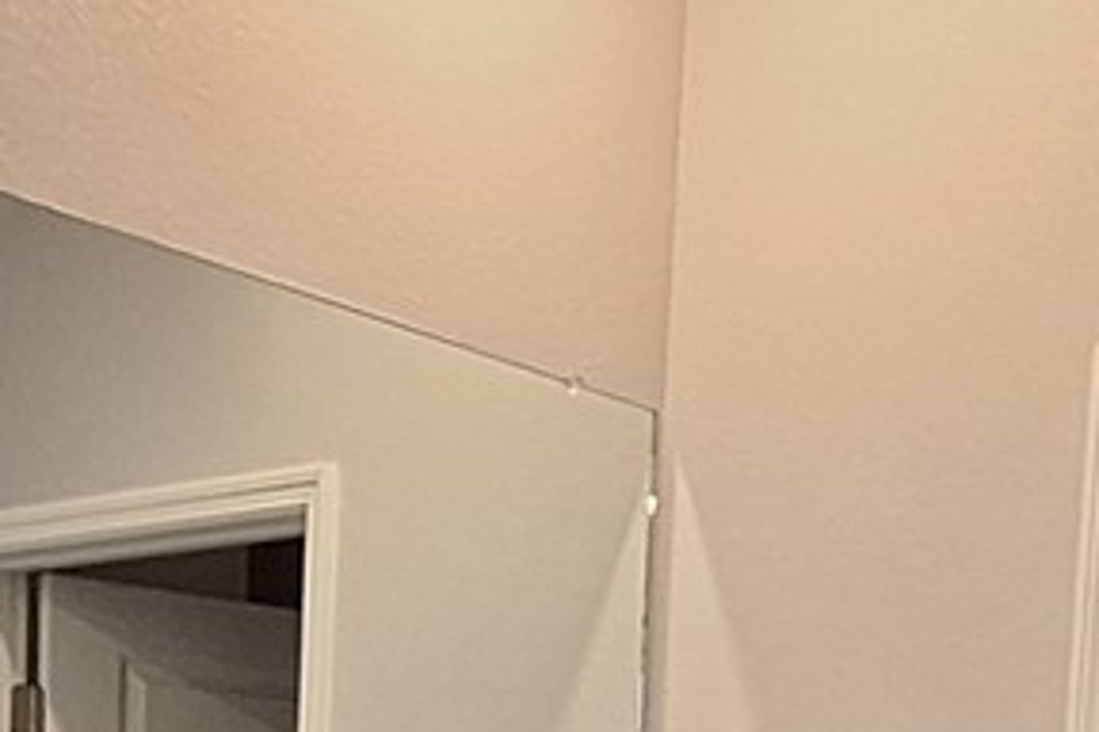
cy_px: 1395
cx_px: 550
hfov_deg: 27.0
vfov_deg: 15.2
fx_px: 2289
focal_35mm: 75
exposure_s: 1/40
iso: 160
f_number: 2.2
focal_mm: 1.74
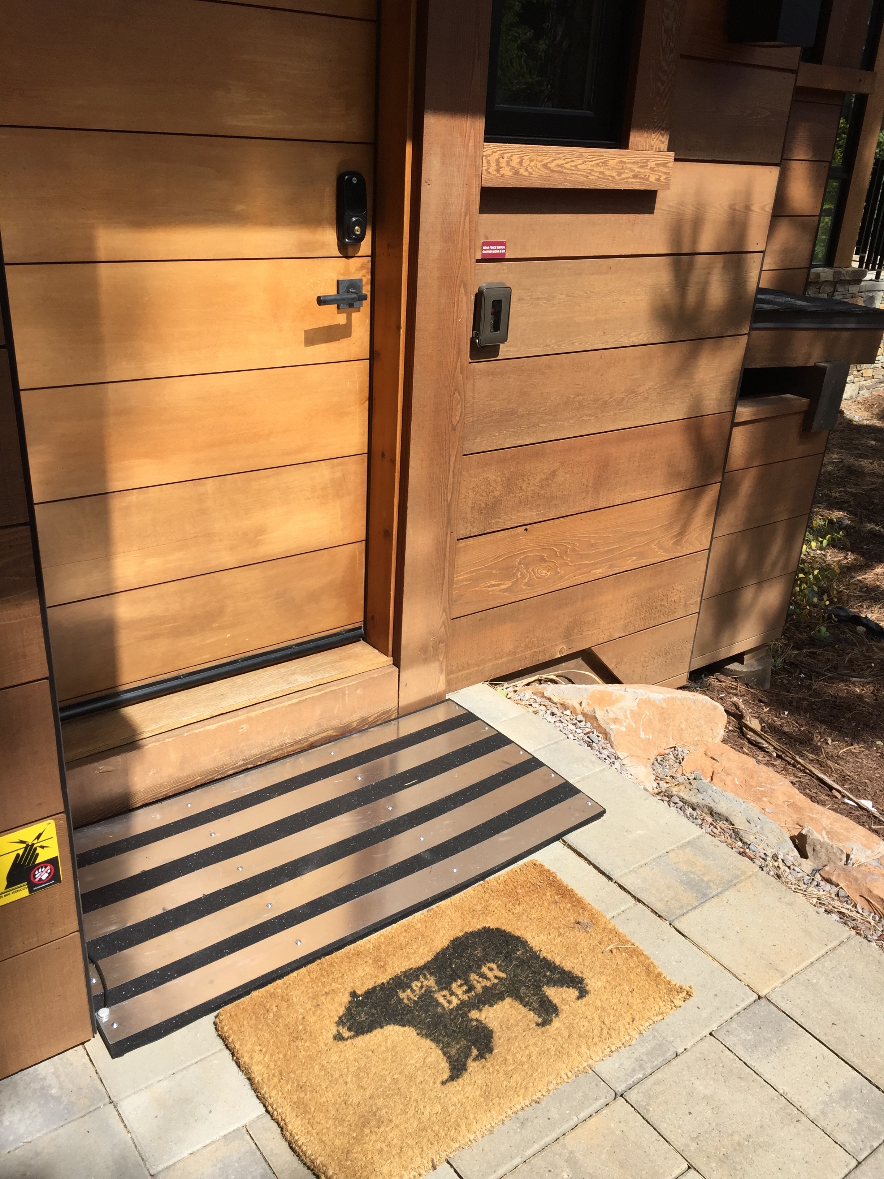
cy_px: 590
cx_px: 442
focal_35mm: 29
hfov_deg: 48.2
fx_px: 987
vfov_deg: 61.7
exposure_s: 1/1364
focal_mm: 4.15
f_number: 2.2
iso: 32
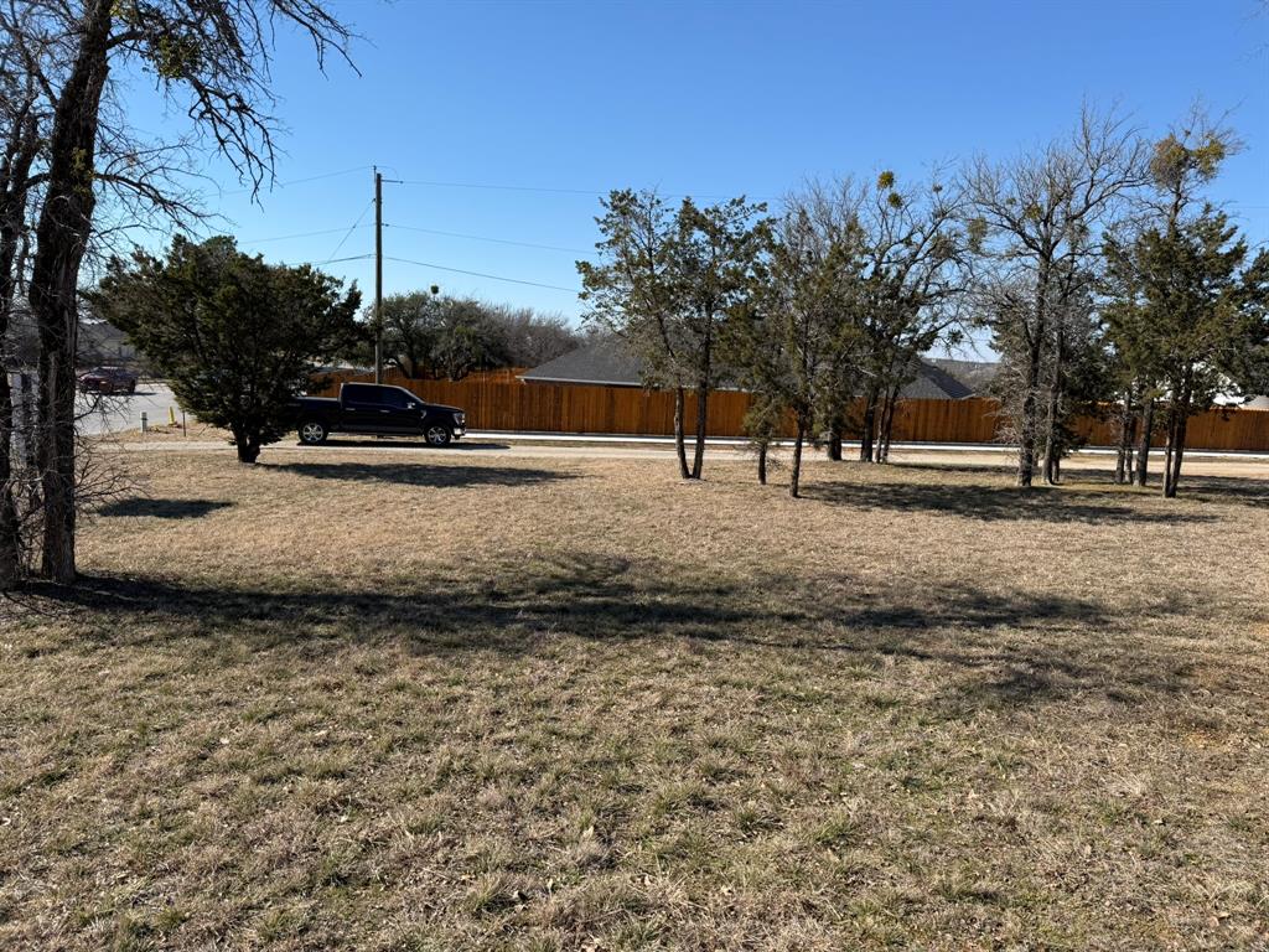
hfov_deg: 71.6
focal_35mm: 24
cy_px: 476
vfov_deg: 56.8
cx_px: 634
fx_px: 880
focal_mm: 6.76
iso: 80
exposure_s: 1/3759
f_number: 1.78
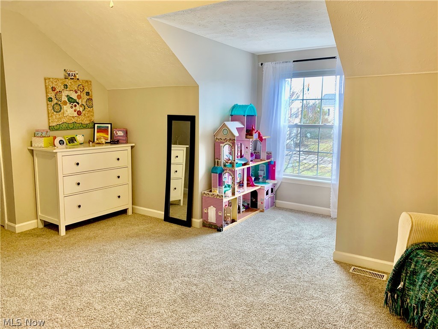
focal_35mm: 26
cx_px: 219
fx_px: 329
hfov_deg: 67.3
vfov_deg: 53.1
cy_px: 164
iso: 100
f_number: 1.8
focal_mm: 4.25
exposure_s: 1/60
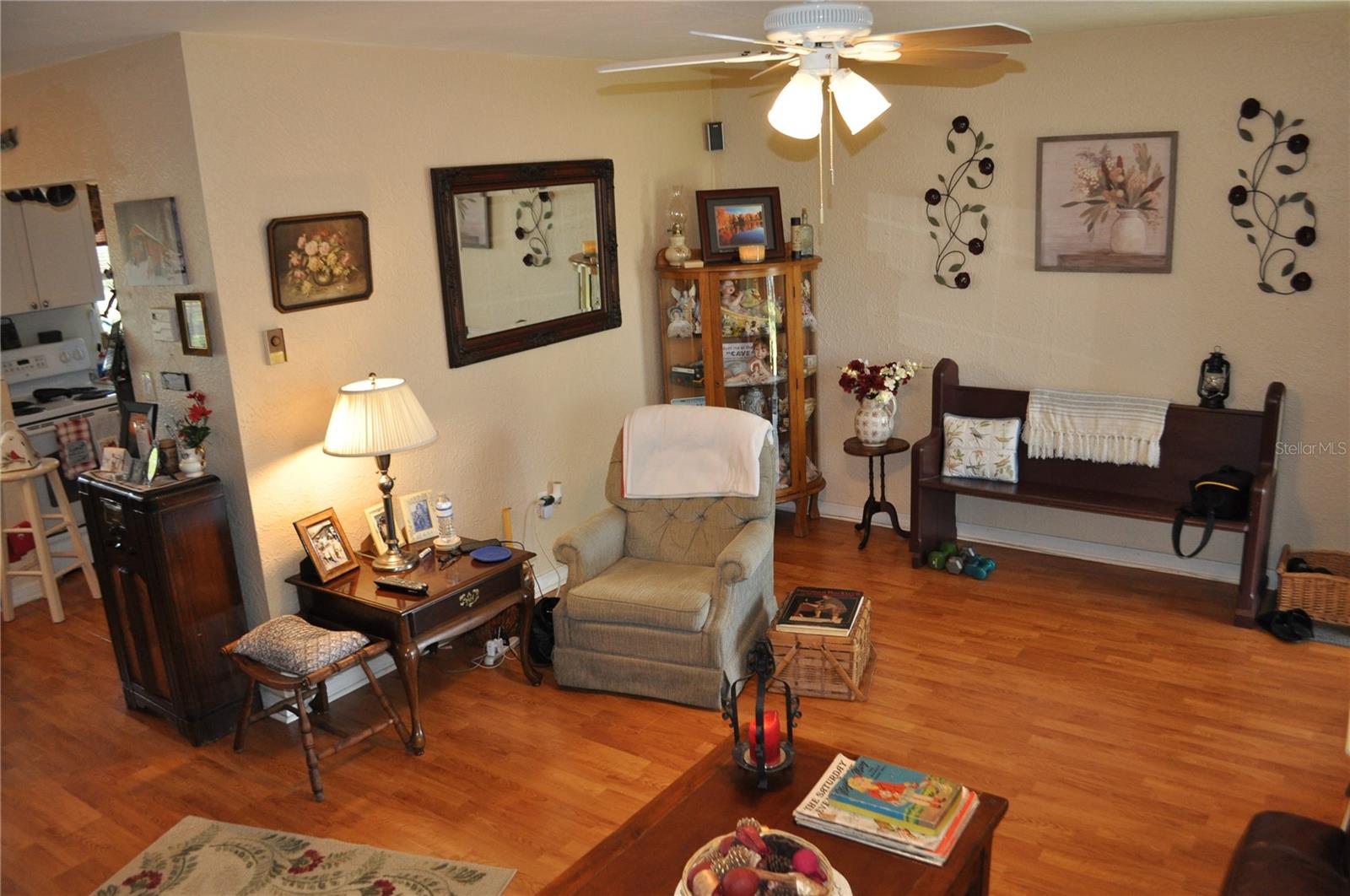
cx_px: 675
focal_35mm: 27
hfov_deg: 67.5
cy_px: 448
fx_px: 1011
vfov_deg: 47.8
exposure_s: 1/100
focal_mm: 18
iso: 800
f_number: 3.5
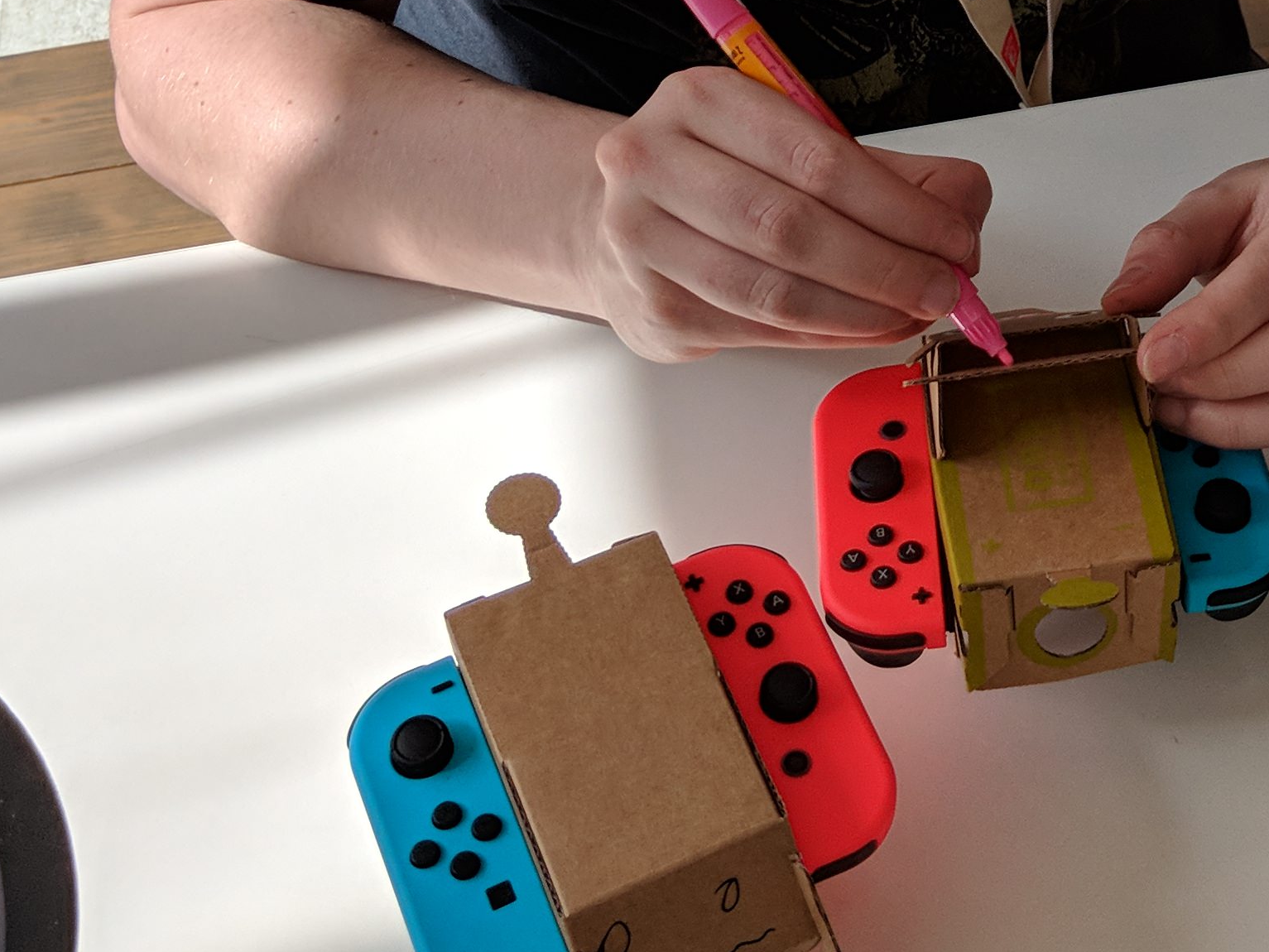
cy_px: -6
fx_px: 2603
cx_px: 1175
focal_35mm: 71
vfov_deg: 20.1
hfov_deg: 26.4
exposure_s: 1/806
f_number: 1.8
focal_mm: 4.44
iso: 51
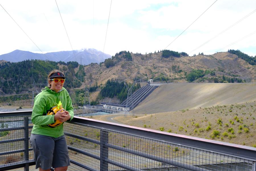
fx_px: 285
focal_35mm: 40
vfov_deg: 33.4
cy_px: 94
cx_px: 132
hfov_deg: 48.4
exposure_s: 1/200
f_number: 7.1
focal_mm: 23
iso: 160
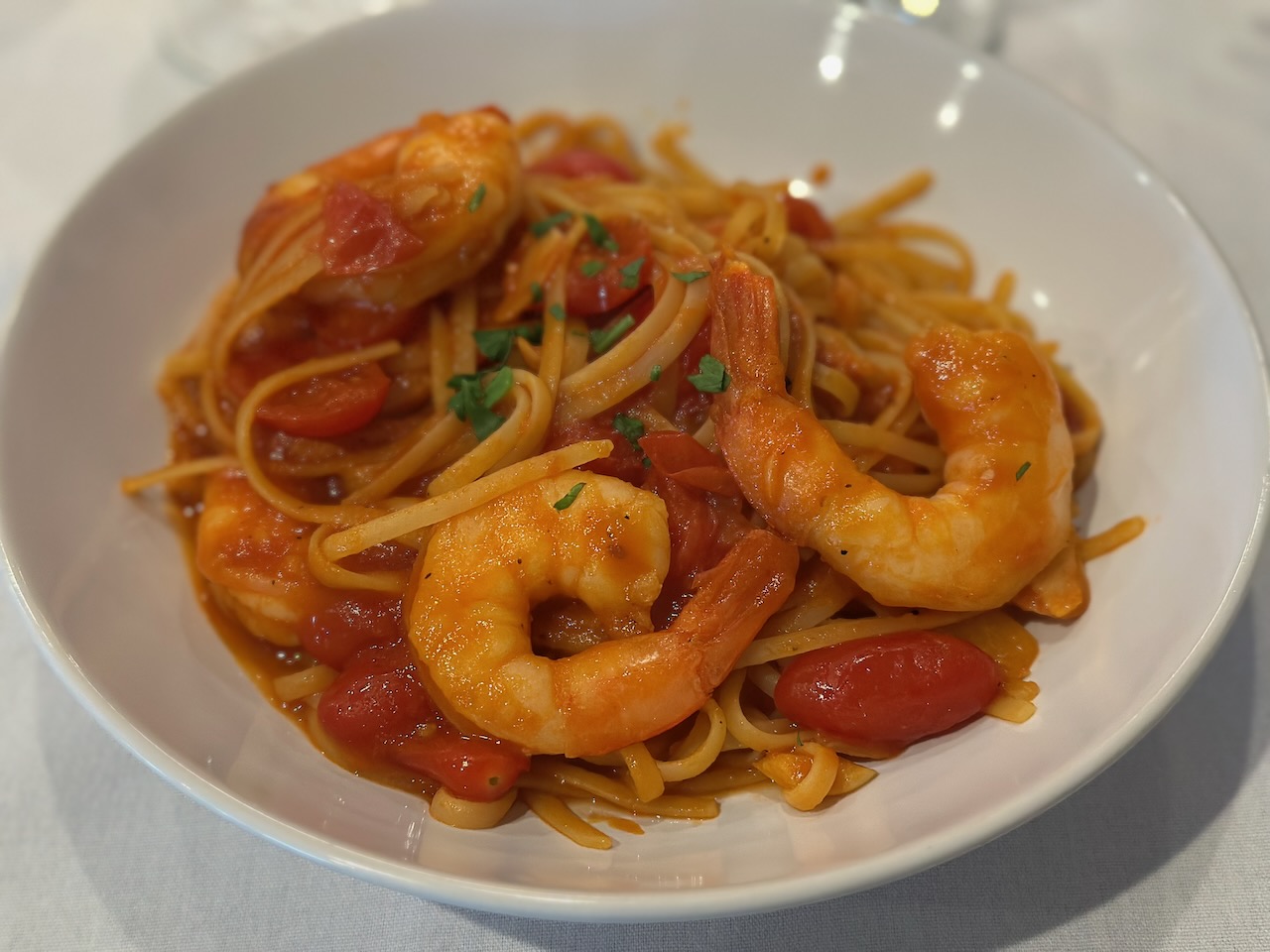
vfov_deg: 30.3
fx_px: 1761
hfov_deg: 39.7
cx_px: 635
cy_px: 476
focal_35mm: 48
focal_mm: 6.86
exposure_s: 1/40
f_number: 1.78
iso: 640
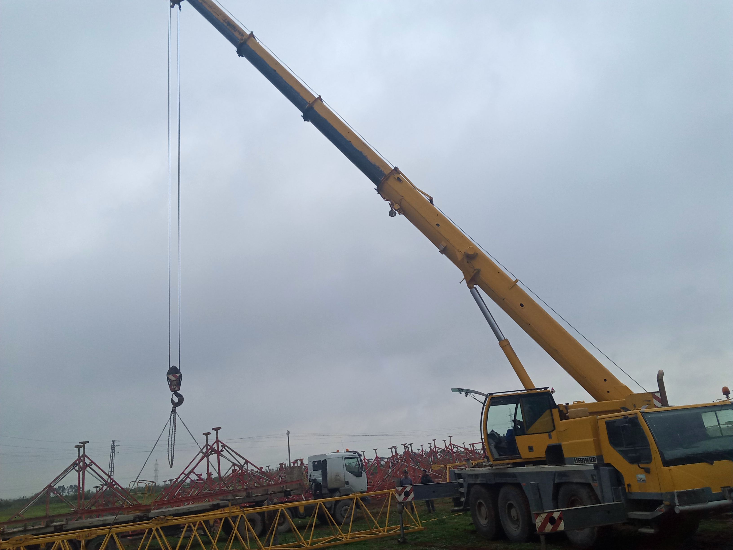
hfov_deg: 63.4
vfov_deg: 49.7
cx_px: 366
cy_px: 275
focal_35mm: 28
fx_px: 593
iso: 114
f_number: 2.2
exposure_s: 1/2481
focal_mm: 3.73
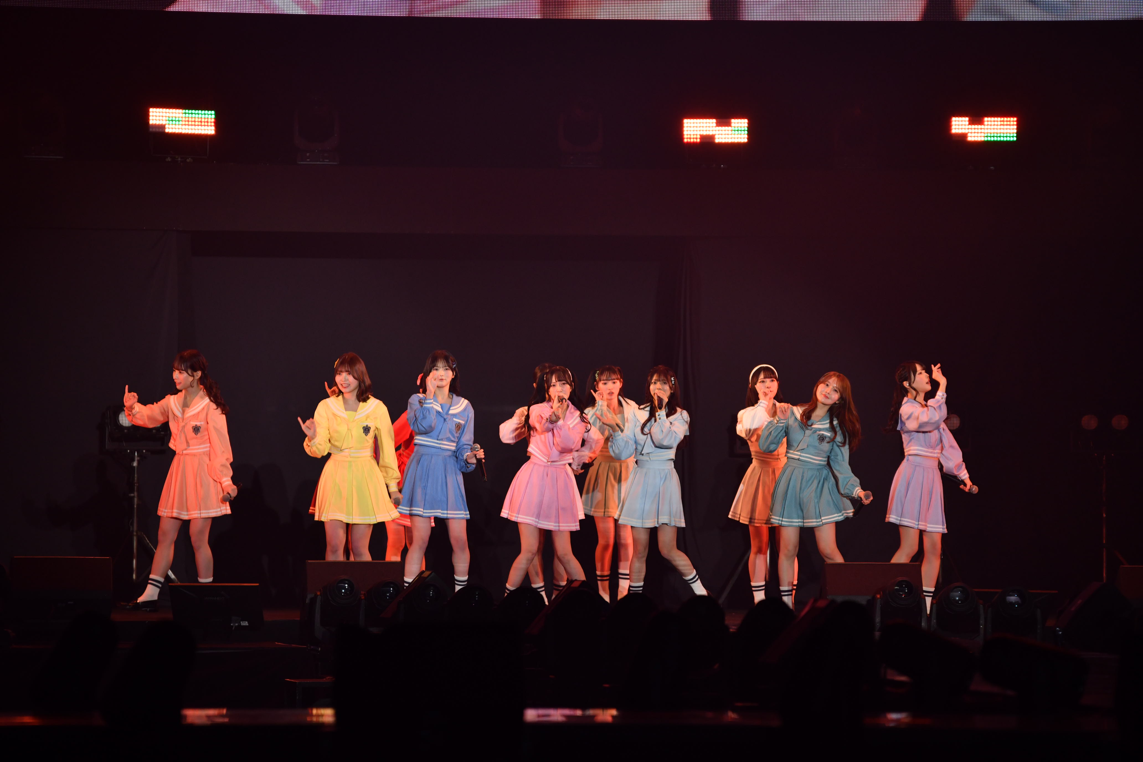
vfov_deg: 3.9
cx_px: 572
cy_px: 381
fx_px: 11112
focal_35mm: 350
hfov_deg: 5.9
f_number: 5.6
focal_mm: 350
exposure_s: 1/400
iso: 1250
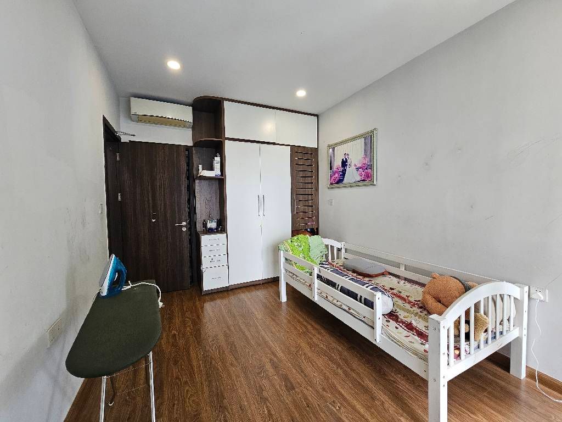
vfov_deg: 89.9
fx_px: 211
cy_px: 211
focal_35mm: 13
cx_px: 281
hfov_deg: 106.2
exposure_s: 1/50
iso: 100
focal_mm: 2.2
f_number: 2.2
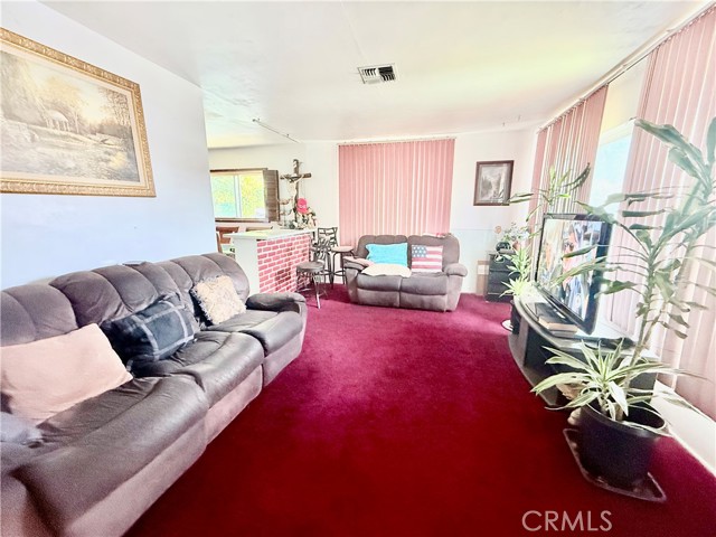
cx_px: 358
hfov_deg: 102.1
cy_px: 268
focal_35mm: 14
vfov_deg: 85.7
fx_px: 290
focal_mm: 2.22
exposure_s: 1/60
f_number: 2.2
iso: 500
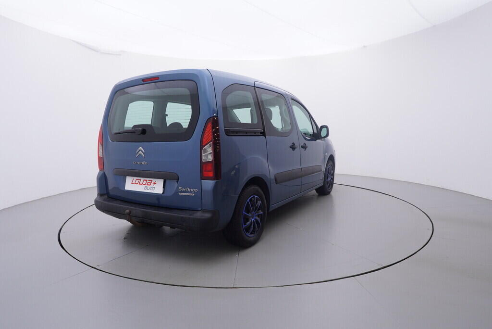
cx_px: 246
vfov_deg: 56.2
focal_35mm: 22
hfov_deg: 77.3
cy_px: 164
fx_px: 308
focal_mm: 15
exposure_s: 1/80
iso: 200
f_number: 5
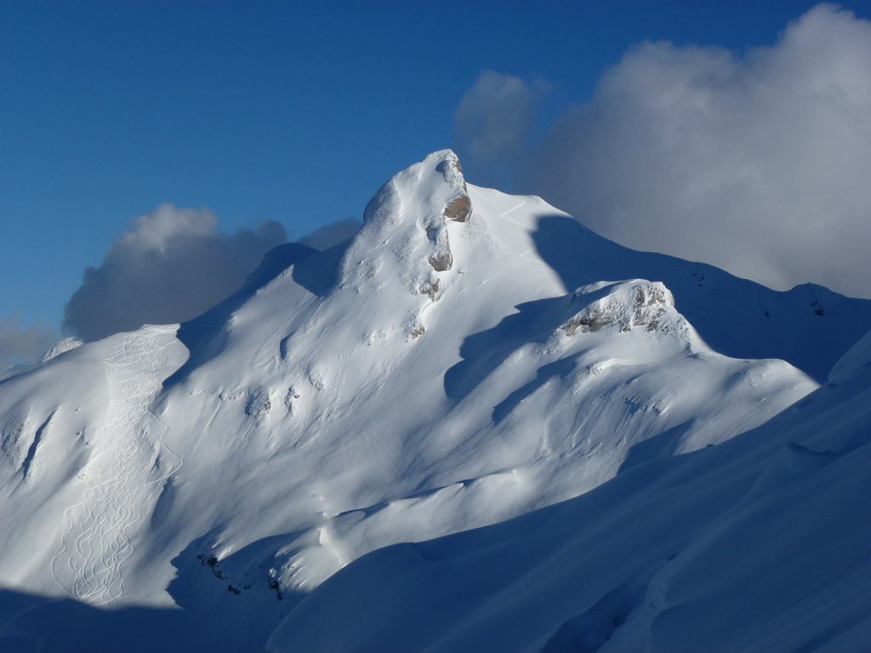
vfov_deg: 24.0
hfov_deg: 31.7
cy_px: 326
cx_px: 436
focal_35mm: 61
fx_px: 1535
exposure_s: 1/1600
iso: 100
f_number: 4.5
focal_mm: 10.9
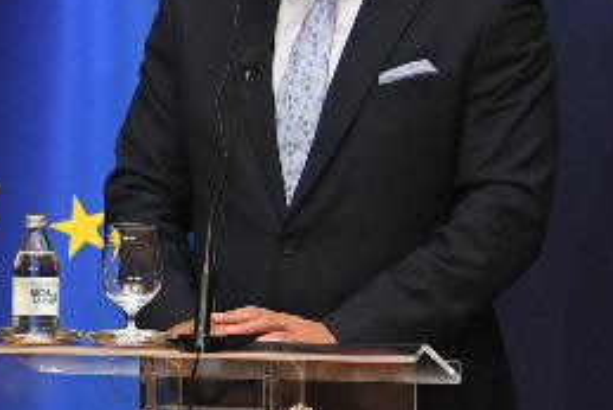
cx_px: -999
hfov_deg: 3.2
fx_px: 10648
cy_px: -5
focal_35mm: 625
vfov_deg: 2.2
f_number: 4
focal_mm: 100
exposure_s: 1/800
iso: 2000
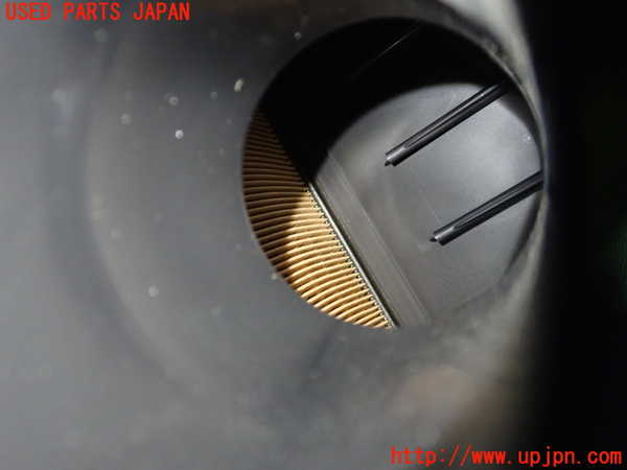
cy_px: 235
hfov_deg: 56.8
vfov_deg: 44.2
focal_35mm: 32
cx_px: 314
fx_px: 580
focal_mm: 5.79
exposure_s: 1/20
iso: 800
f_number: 2.4
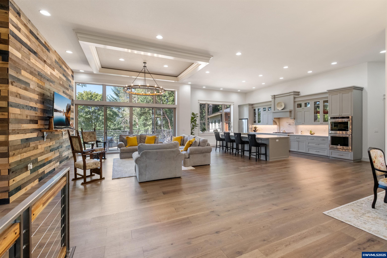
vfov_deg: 77.3
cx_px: 194
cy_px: 129
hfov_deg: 100.4
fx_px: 161
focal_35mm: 15
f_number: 4.5
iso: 640
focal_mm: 10
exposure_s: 1/15
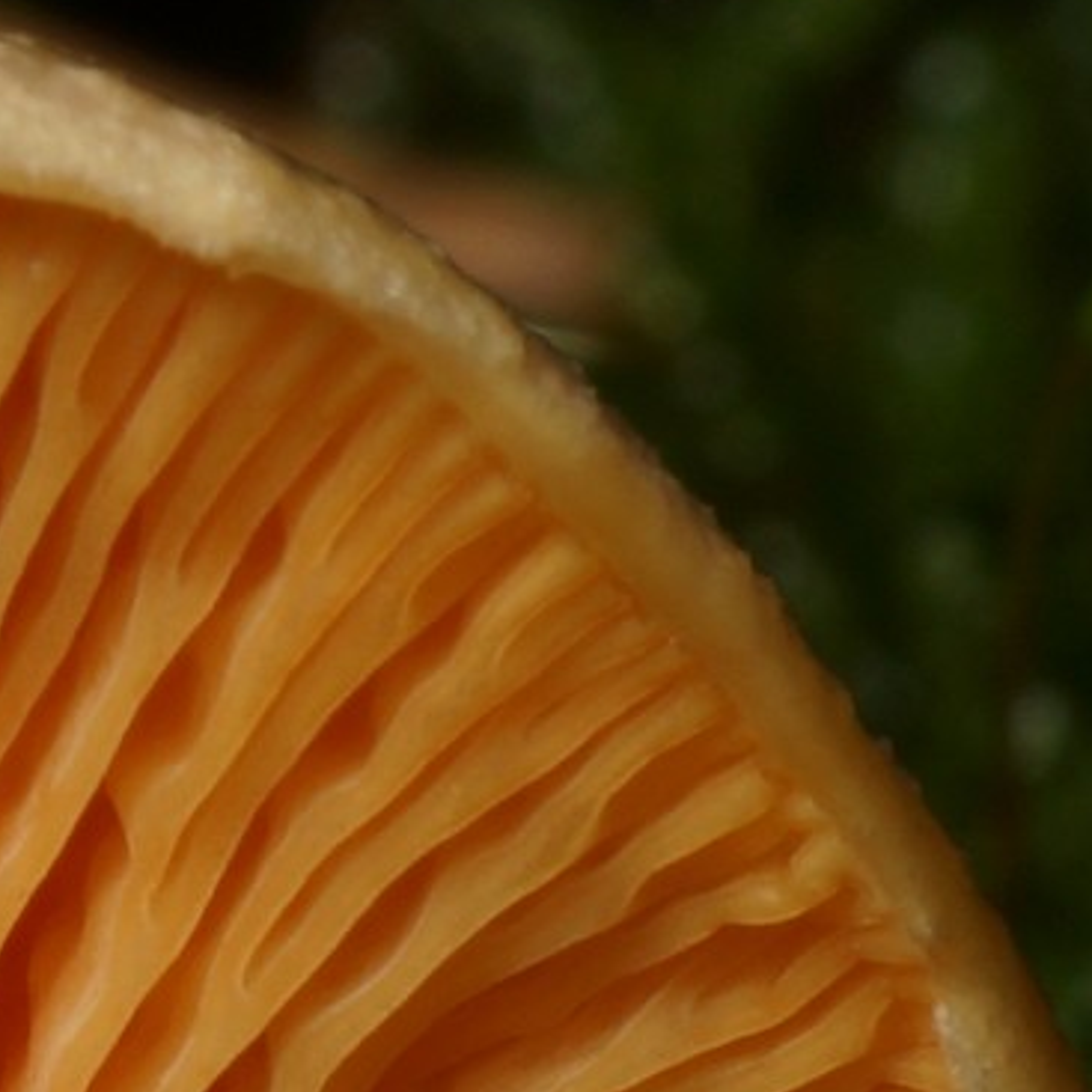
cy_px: 809
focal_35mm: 749
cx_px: -616
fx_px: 26732
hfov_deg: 2.3
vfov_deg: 2.3
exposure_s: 1/60
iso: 100
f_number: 19
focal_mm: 90
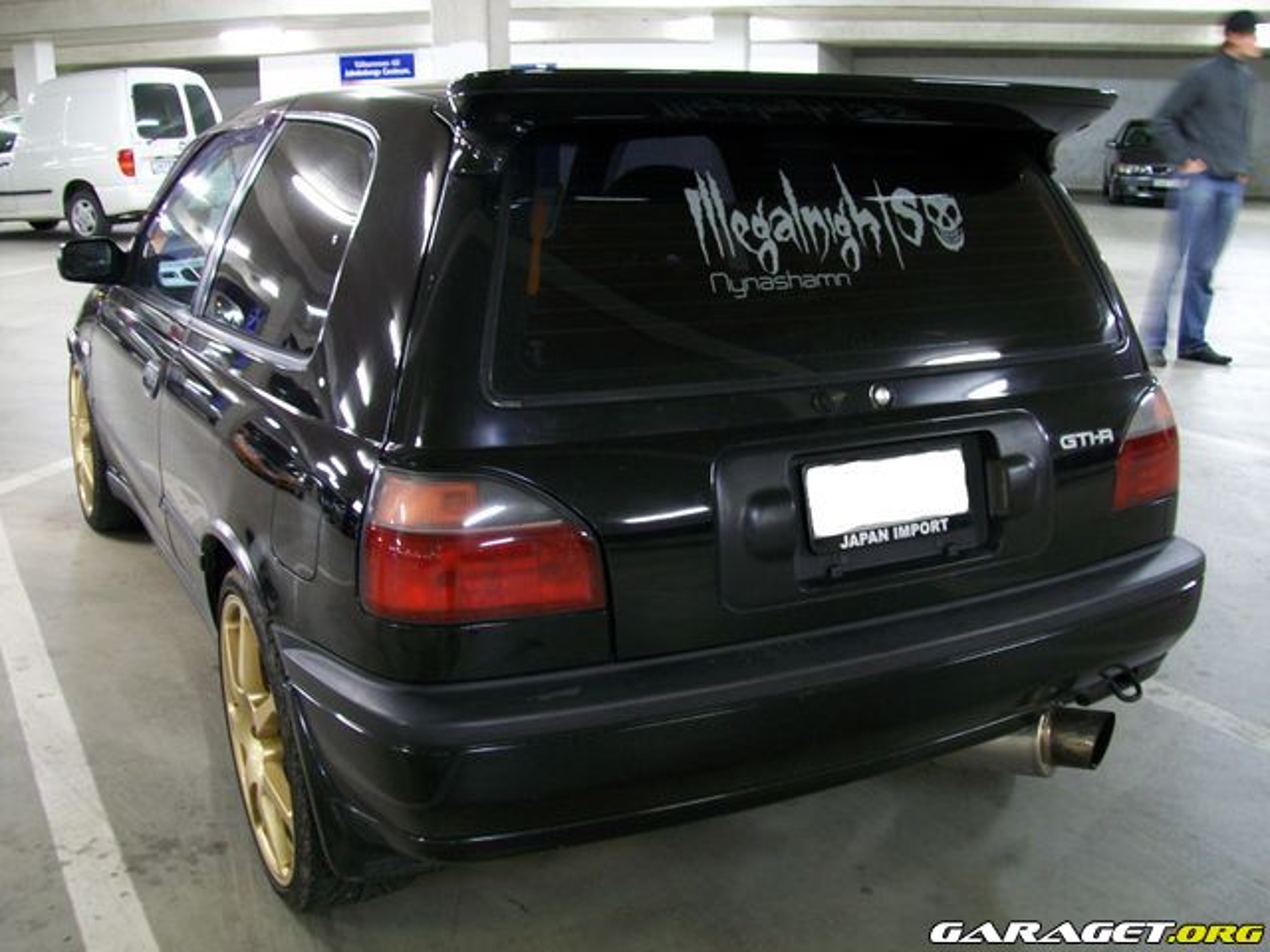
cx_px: 635
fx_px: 1321
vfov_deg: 39.7
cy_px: 476
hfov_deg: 51.4
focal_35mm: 36
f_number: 2.7
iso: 64
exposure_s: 1/2
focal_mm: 6
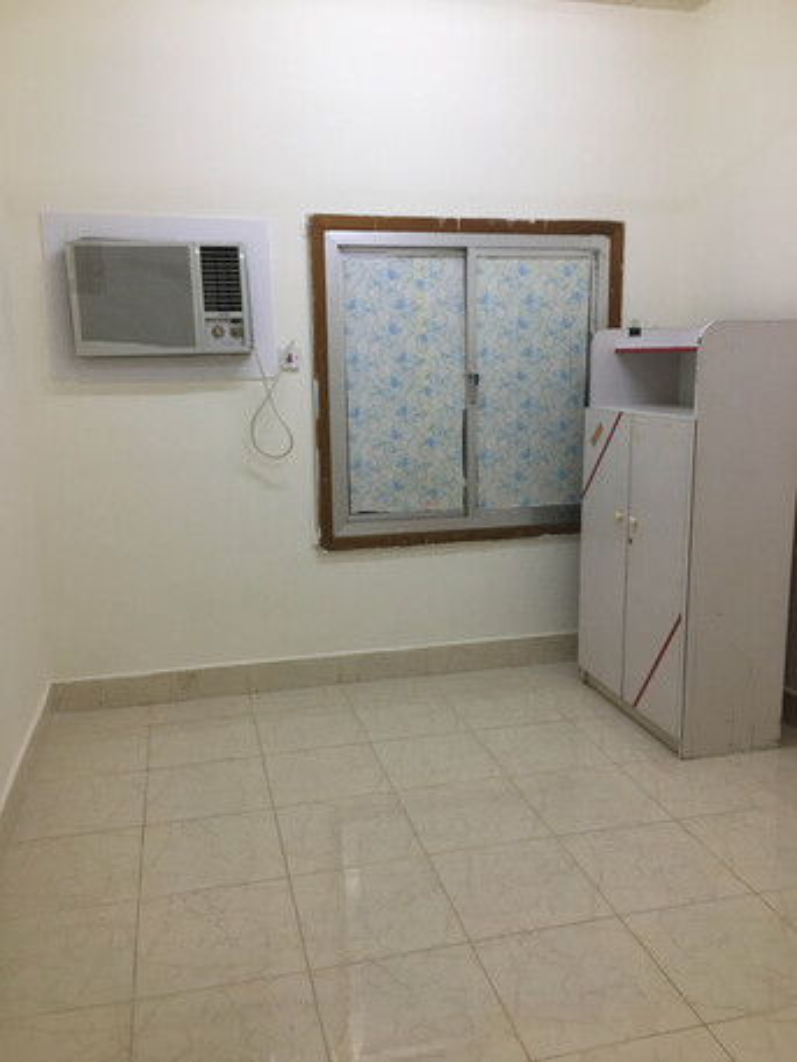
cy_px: 531
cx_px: 398
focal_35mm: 29
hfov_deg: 48.2
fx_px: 890
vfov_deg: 61.6
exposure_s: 1/15
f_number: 2.2
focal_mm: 4.15
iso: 25
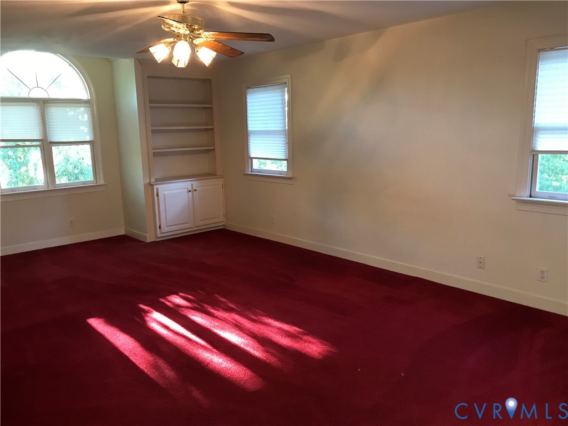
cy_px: 213
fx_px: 459
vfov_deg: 49.7
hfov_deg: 63.4
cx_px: 284
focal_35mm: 28
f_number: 1.8
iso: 64
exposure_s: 1/15
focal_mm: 3.99
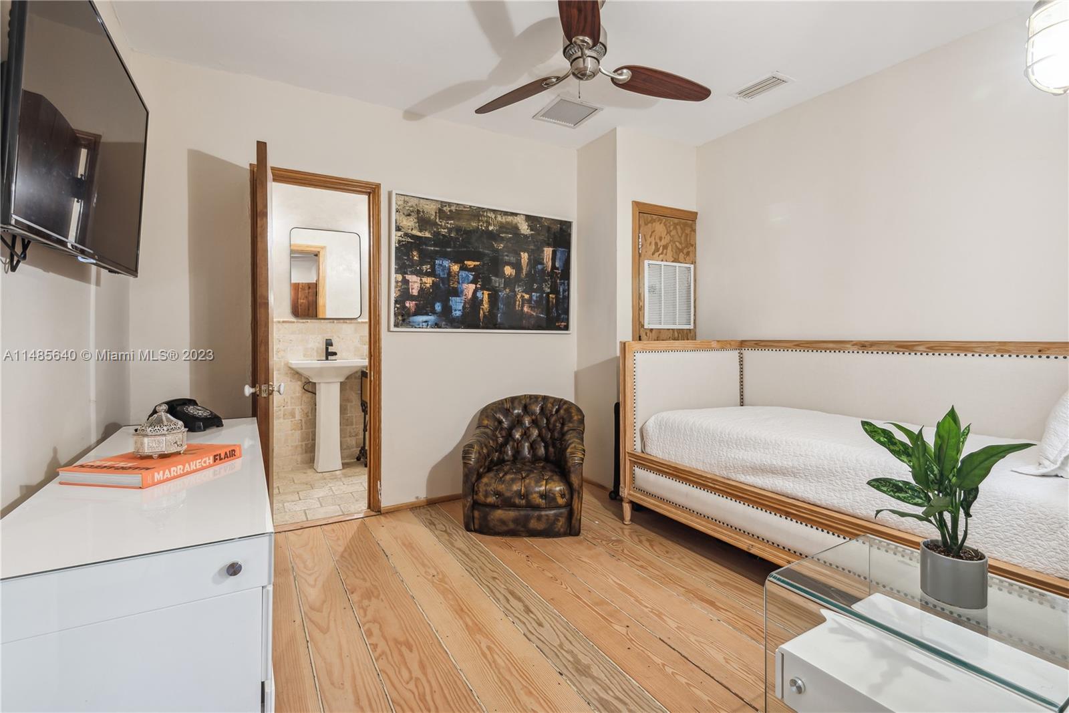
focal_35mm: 16
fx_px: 475
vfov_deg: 73.8
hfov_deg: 96.7
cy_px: 356
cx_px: 534
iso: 250
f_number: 8
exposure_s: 1/3.33
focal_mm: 16
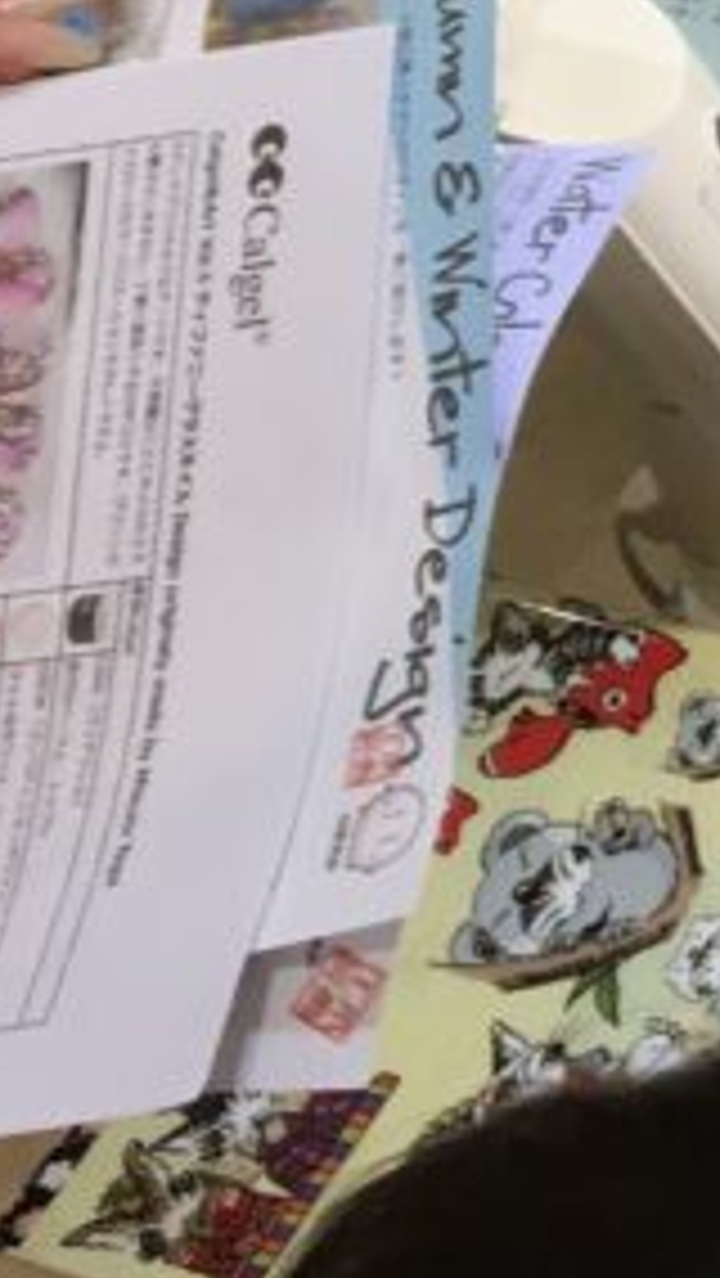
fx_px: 3865
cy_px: 243
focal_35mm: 114
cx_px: 2061
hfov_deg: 8.9
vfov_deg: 18.6
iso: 40
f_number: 2.2
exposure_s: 1/30
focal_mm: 4.15
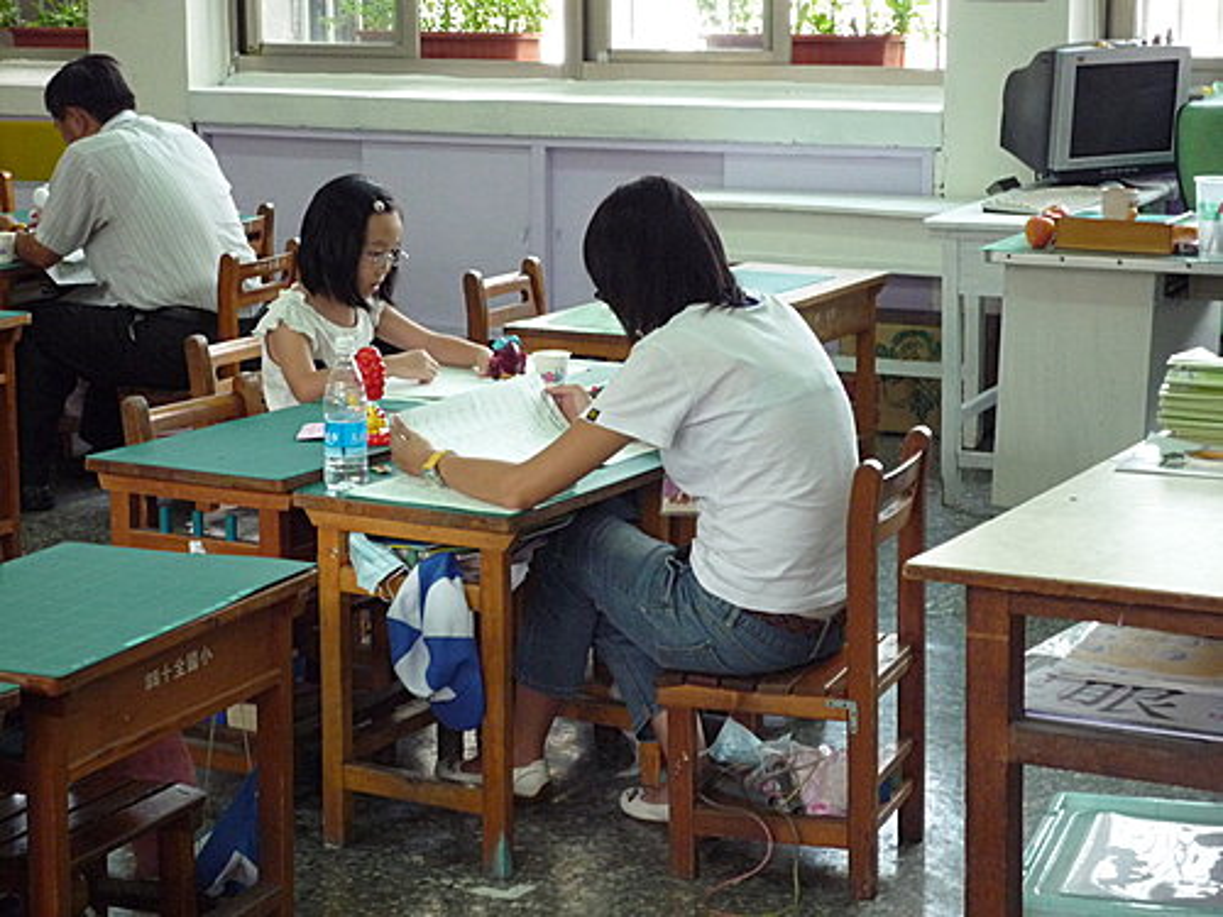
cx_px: 612
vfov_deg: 18.4
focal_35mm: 80
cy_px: 458
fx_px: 2826
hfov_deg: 24.4
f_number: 5.2
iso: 400
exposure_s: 1/50
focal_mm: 14.1
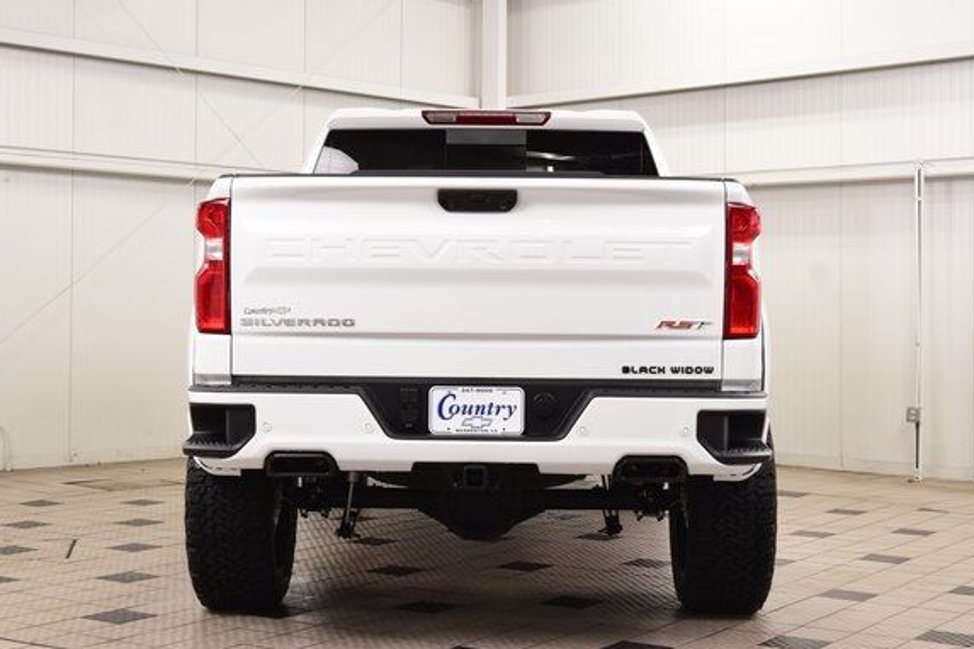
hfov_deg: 35.1
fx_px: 1542
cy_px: 307
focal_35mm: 57
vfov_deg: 23.8
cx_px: 478
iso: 1250
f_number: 8
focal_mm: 34
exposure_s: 1/60
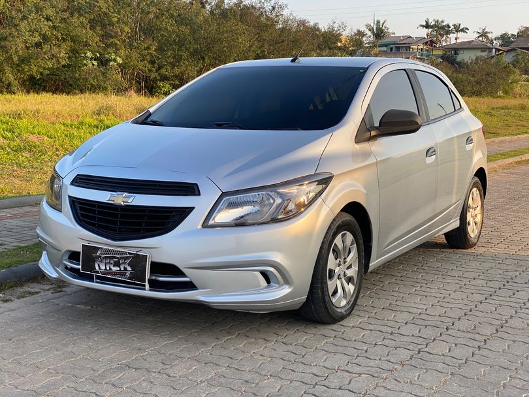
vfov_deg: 28.0
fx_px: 795
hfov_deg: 36.8
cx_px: 264
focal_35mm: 52
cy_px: 198
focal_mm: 6
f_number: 2
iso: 20
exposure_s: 1/358
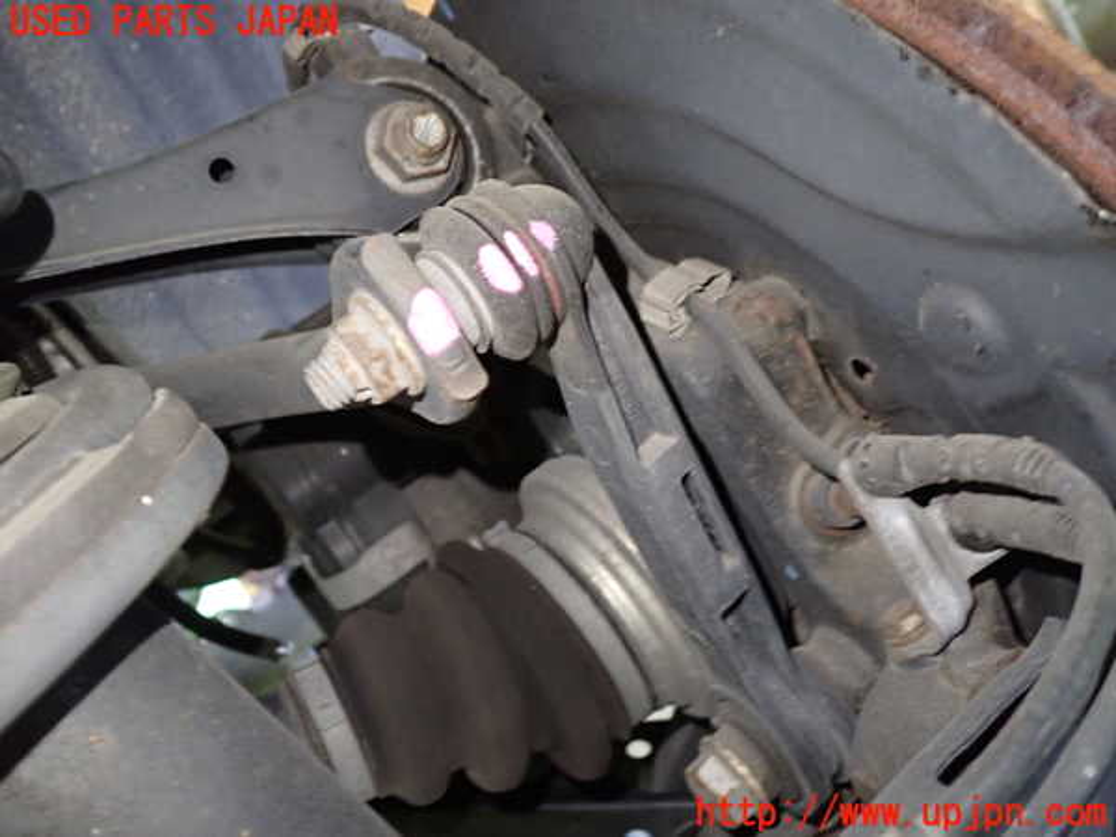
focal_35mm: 30
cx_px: 558
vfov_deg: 46.8
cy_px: 418
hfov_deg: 60.0
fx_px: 967
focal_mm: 5.4
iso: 800
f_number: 2.3
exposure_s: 1/25
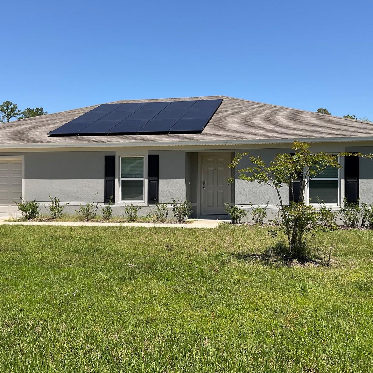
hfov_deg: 47.2
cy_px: 184
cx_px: 179
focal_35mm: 35
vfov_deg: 47.2
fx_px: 427
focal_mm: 3
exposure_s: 1/1730
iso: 16
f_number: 1.8
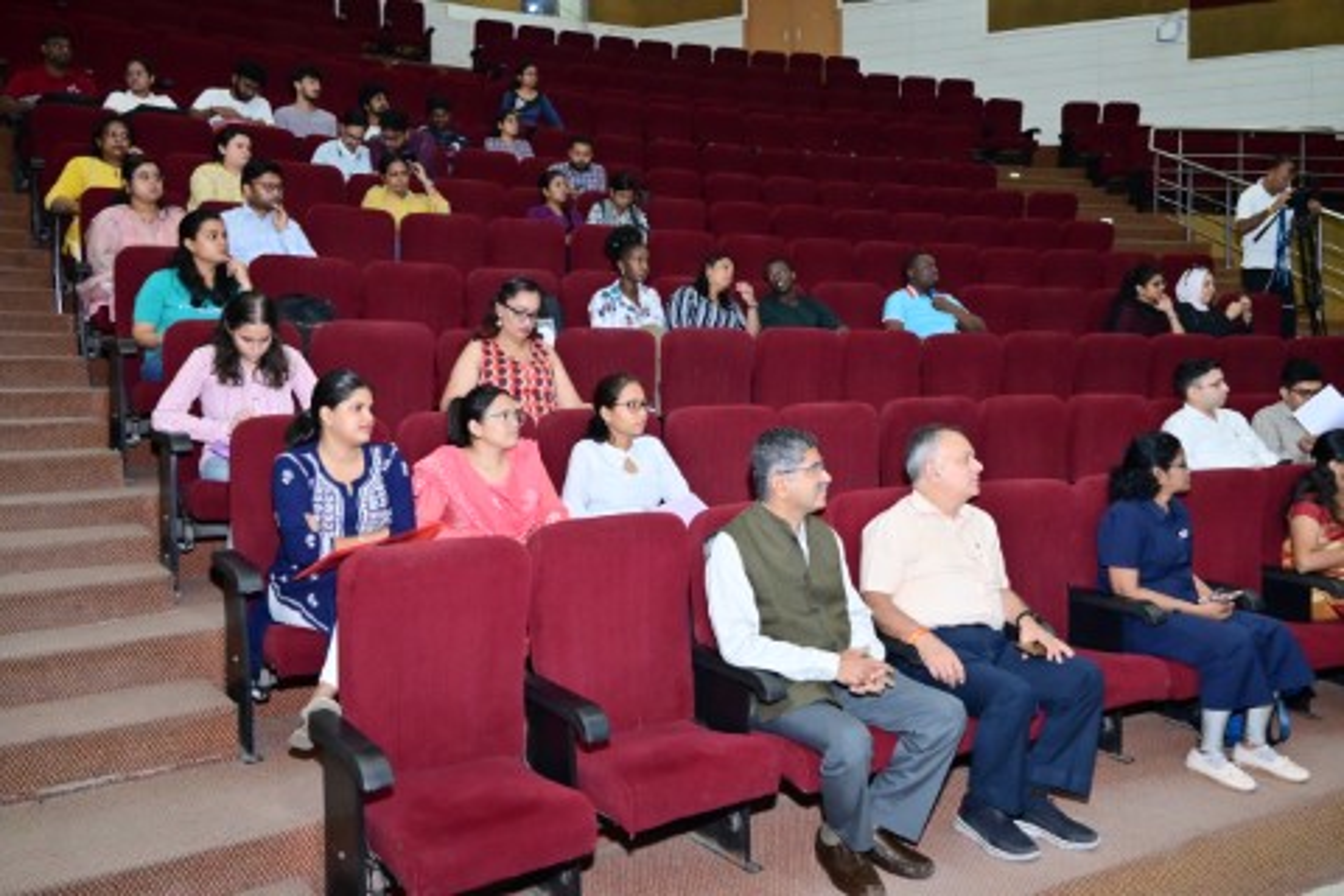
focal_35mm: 29
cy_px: 448
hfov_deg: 63.2
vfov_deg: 44.6
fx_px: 1092
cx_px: 672
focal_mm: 19.5
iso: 2000
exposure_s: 1/125
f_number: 5
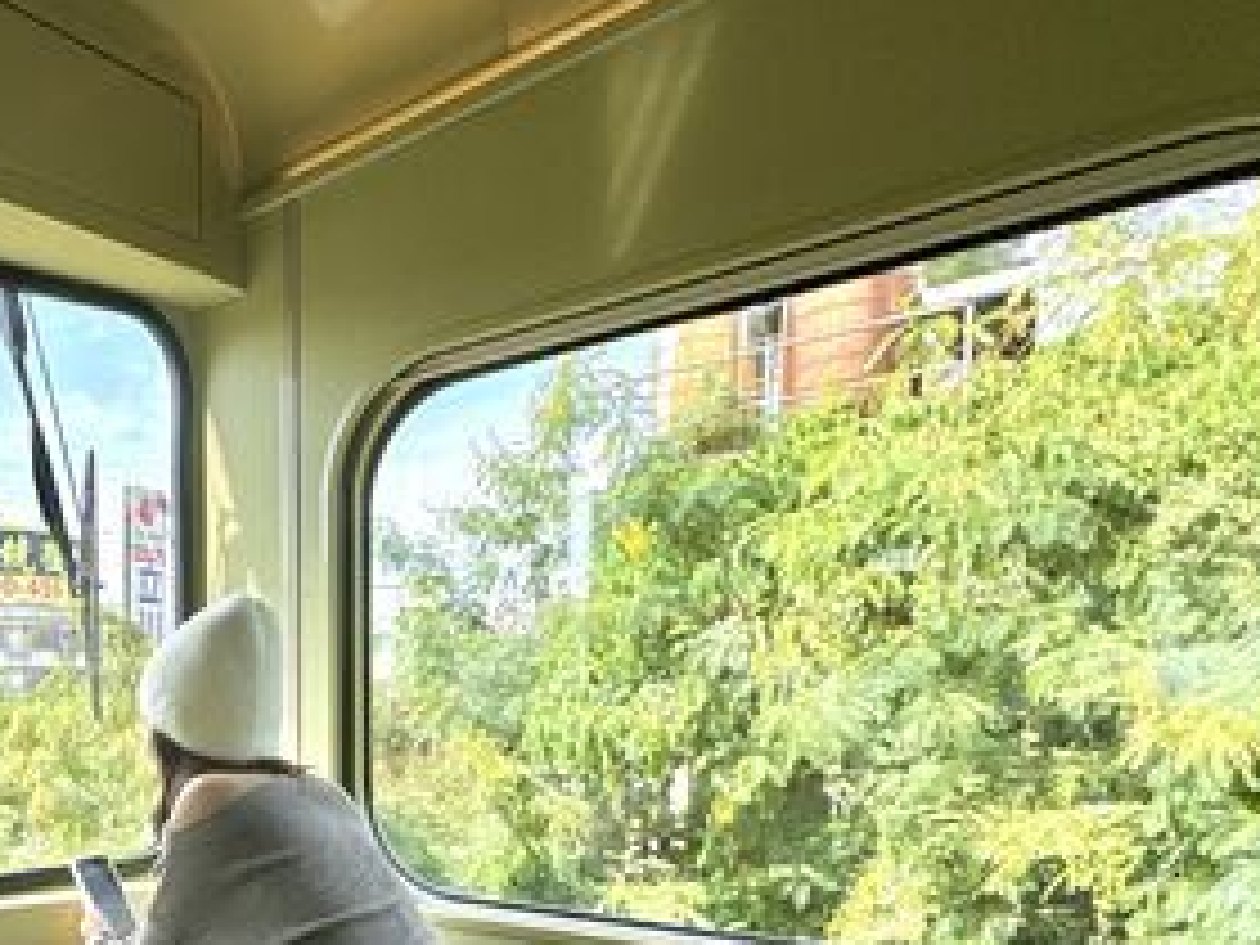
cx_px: 158
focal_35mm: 30
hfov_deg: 53.5
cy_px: 783
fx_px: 1092
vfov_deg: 44.1
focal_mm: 2.22
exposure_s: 1/741
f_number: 2.2
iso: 40
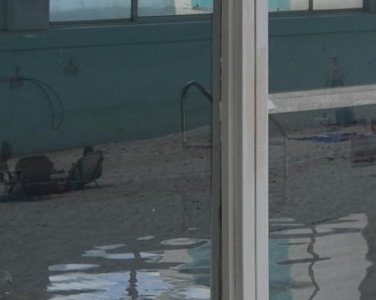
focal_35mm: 196
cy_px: -220
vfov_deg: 7.7
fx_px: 2180
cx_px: 903
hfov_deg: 8.9
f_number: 9
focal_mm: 22
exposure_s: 1/320
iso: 100
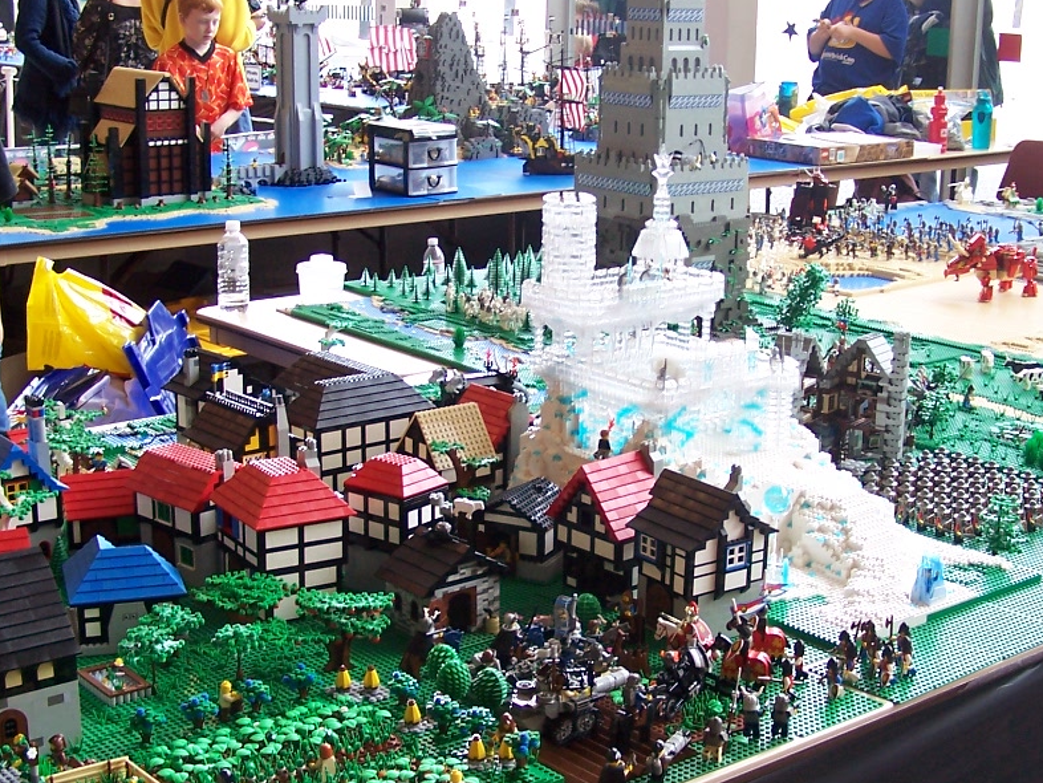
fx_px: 1748
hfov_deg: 33.2
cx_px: 572
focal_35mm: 58
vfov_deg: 25.2
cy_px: 476
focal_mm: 6.3
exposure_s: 1/30
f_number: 2.8
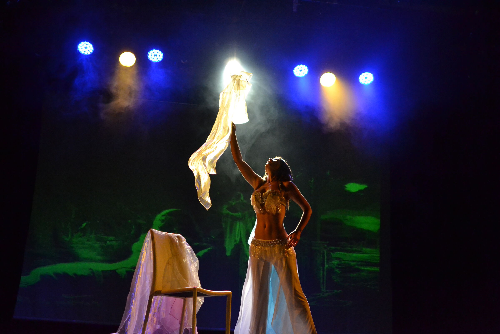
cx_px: 250
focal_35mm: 52
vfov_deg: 25.8
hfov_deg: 37.9
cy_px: 167
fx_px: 729
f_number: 1.8
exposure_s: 1/2000
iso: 3200
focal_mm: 35
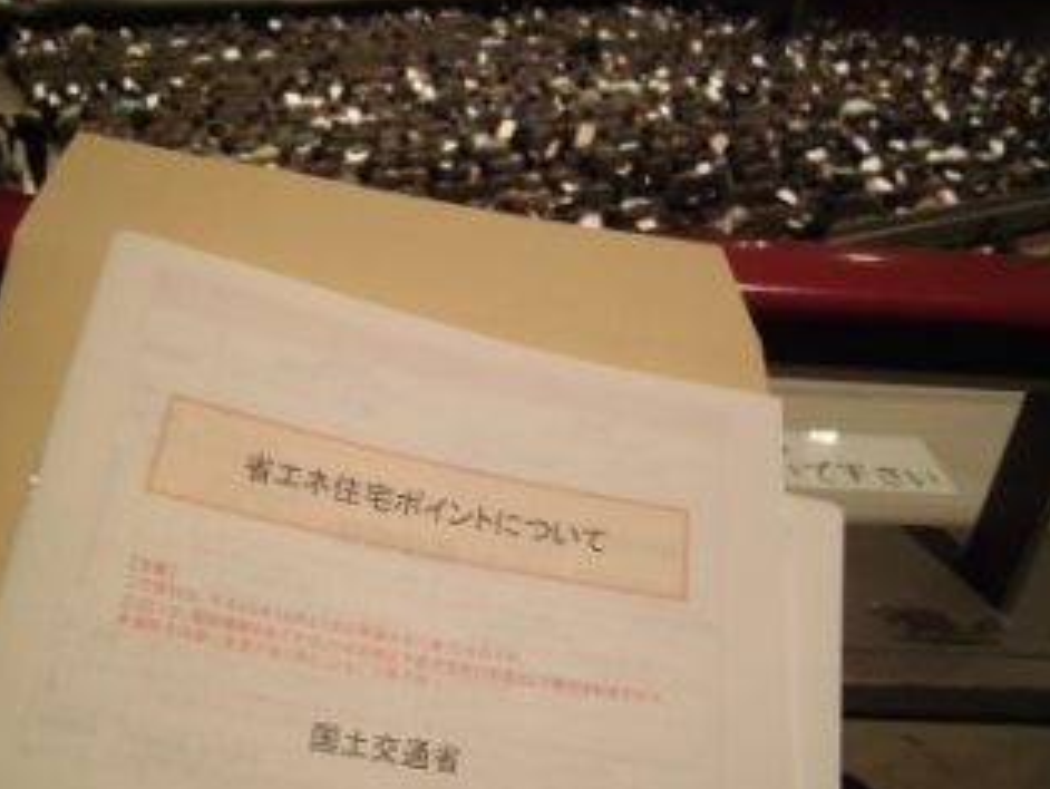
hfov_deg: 55.1
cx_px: 443
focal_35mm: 33
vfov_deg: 42.9
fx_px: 1002
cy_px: 349
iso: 400
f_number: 2.8
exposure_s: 1/10
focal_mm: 4.7
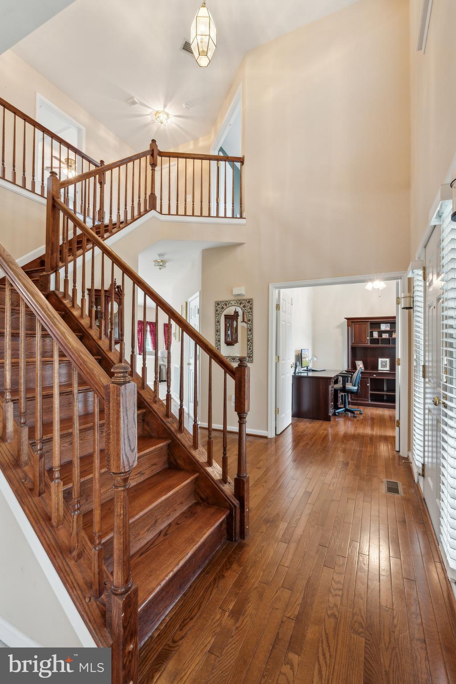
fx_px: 304
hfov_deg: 73.7
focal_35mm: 16
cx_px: 228
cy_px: 342
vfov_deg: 96.7
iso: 500
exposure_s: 1/4
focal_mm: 16
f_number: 8
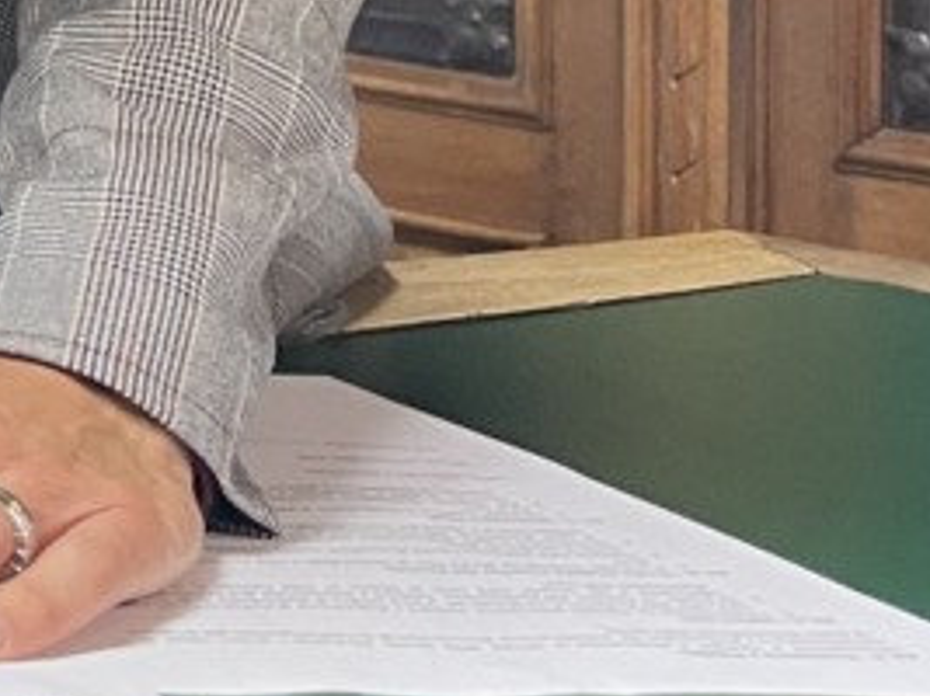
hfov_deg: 12.8
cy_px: -644
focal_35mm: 120
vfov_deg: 11.3
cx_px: -1268
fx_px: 3222
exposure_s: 1/60
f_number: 1.6
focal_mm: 5.1
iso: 200
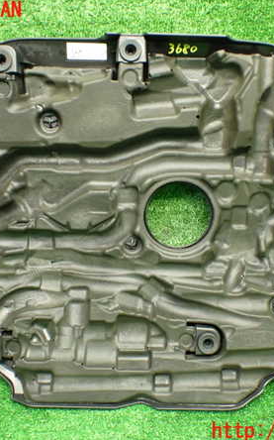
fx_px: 514
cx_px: 138
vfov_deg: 46.2
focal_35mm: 43
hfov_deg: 29.8
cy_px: 221
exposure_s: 1/60
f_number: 2.3
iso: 800
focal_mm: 5.4
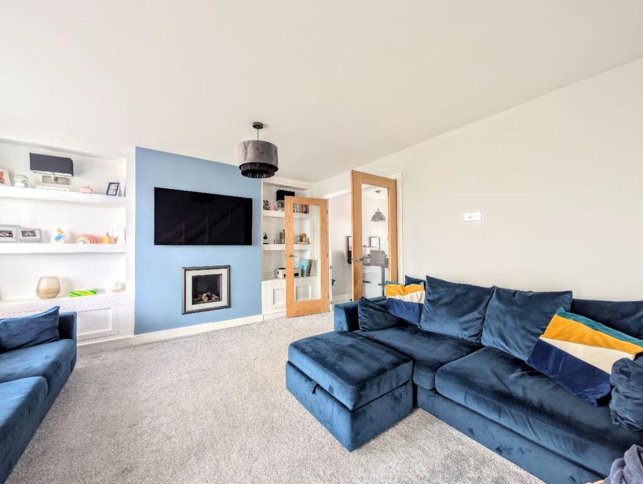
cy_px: 242
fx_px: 223
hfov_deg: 110.5
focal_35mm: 12
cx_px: 322
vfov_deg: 94.6
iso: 51
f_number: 1.7
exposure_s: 1/35.6
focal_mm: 2.02
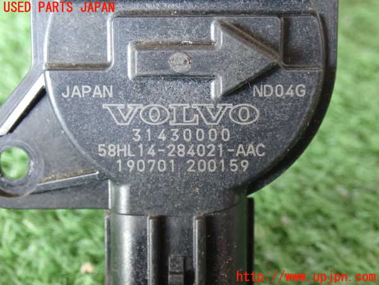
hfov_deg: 25.3
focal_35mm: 77
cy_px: 142
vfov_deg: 19.1
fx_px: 843
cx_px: 190
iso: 1250
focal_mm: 13.65
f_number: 4.1
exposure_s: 1/20
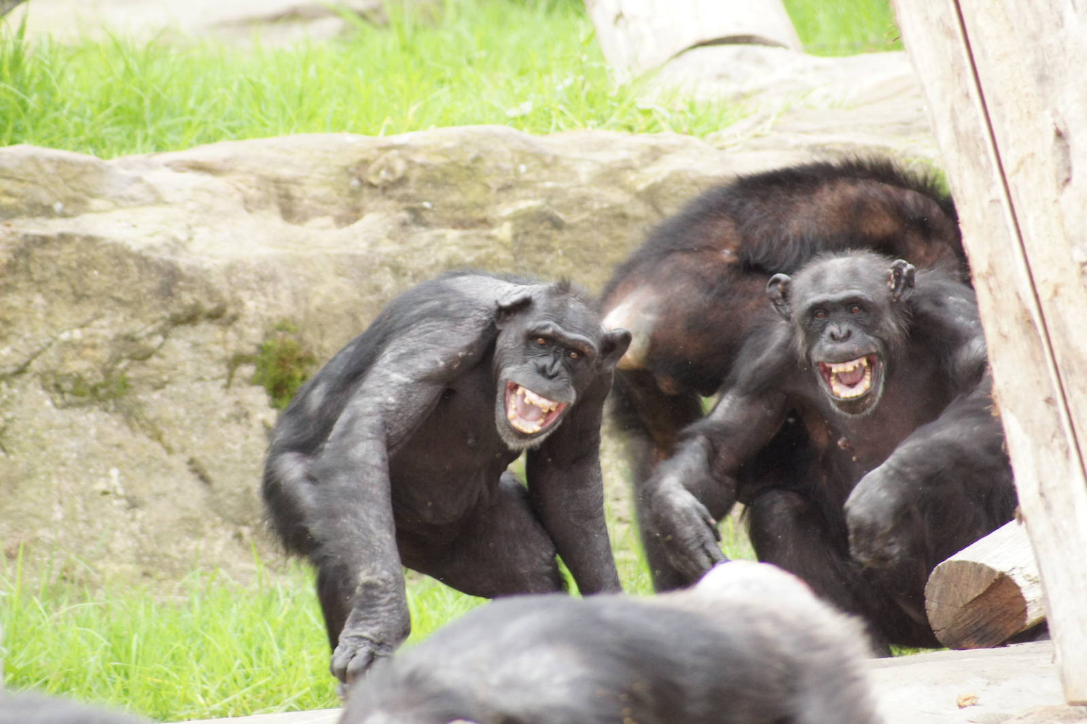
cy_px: 362
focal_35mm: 345
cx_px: 544
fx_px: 10411
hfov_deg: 6.0
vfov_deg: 4.0
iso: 1600
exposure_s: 1/320
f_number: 5.6
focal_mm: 230
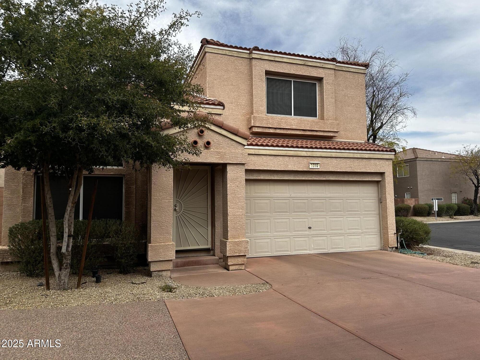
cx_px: 240
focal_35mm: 24
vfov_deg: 56.8
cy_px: 180
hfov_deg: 71.6
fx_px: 333
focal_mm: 6.86
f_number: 1.78
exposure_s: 1/3861
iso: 80
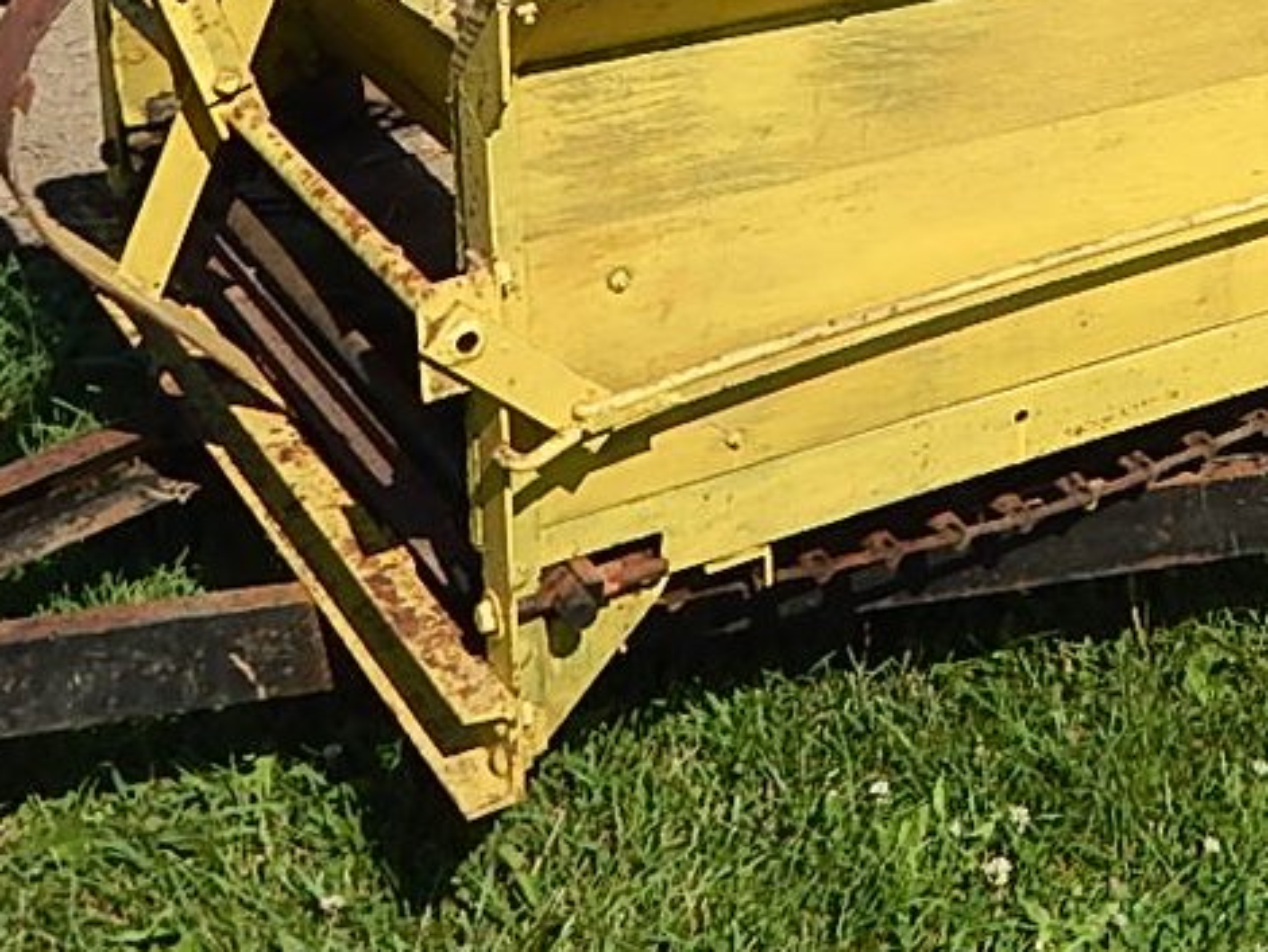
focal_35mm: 74
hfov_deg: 25.0
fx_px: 2712
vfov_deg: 18.6
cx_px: 1288
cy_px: -258
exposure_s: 1/640
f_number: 6
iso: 125
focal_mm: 4
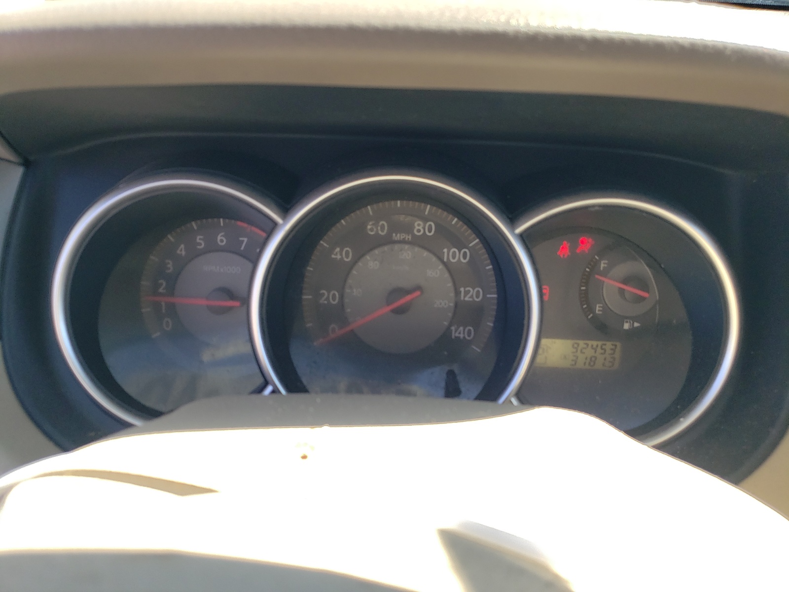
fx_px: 593
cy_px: 296
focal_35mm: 26
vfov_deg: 53.1
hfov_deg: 67.3
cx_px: 394
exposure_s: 1/333
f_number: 1.5
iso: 50
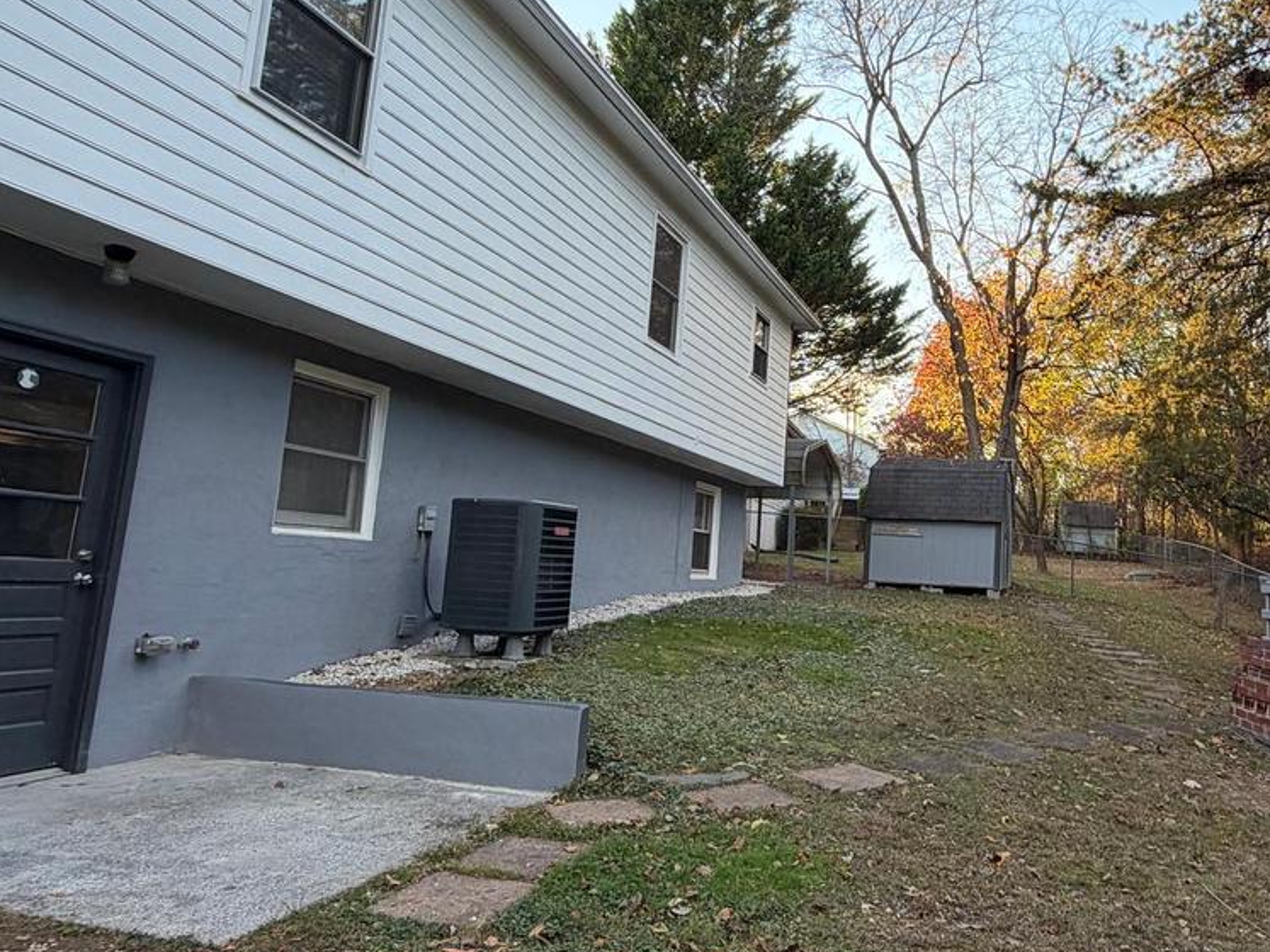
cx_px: 842
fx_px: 990
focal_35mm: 27
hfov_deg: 63.7
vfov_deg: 51.2
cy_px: 420
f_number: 2.2
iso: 40
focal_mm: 2.22
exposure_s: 1/147
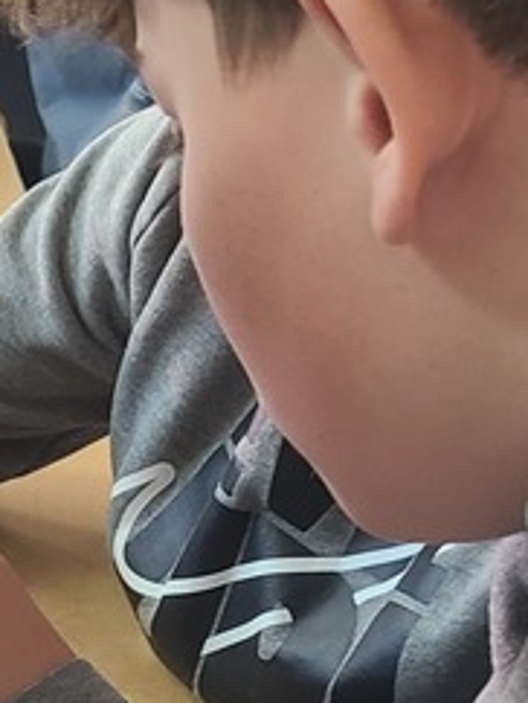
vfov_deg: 17.3
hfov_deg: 13.0
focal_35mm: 110
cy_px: 776
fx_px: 2233
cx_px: -165
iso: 500
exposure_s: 1/24
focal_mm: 5.4
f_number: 1.8
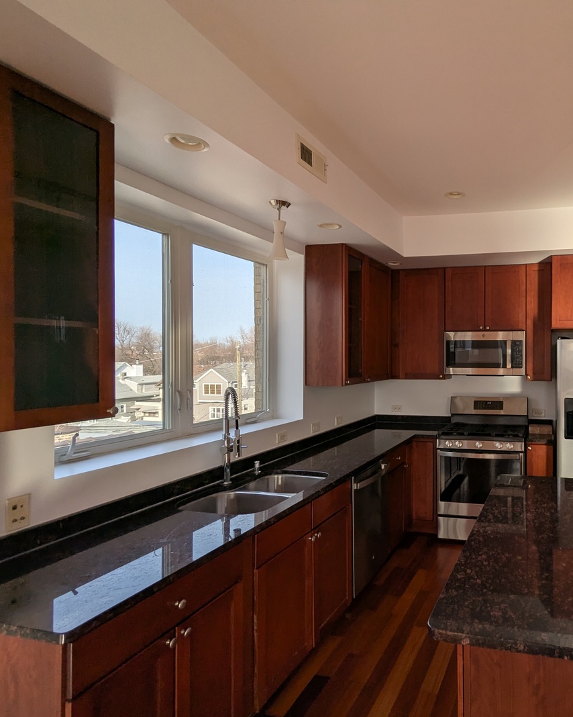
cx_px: 450
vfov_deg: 77.6
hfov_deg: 60.7
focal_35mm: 21
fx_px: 445
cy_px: 358
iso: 48
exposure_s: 1/392
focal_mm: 2.35
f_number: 2.2
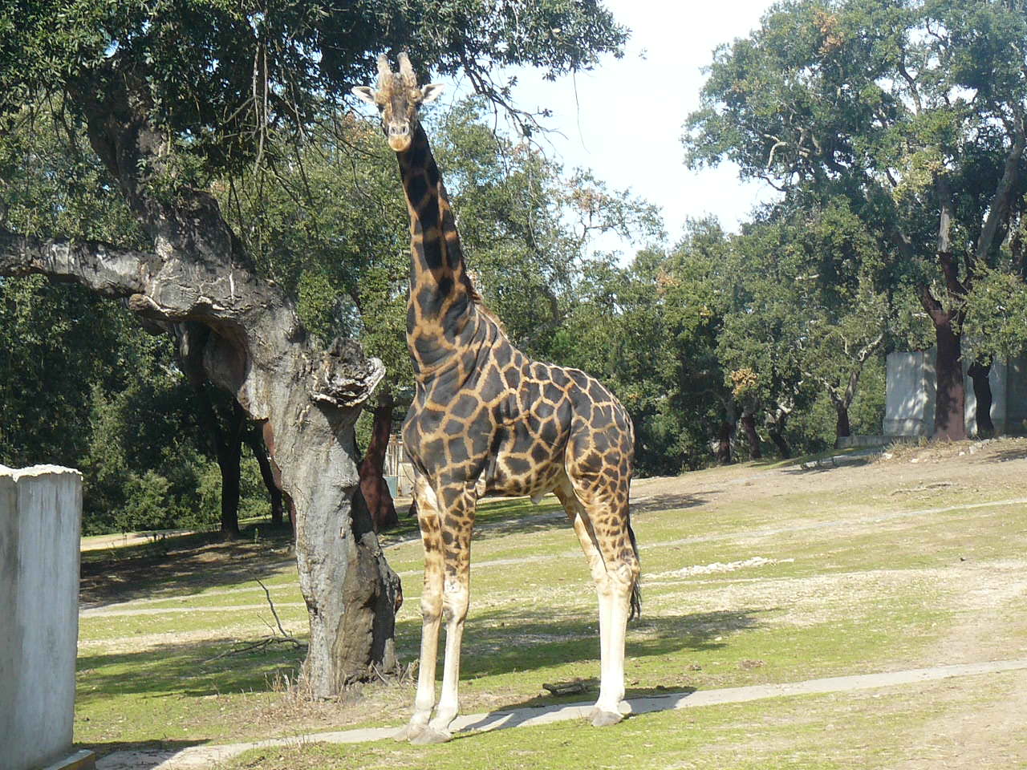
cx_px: 514
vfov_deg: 16.6
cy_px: 385
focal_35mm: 89
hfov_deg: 22.0
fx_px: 2640
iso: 100
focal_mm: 9.8
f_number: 5
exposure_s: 1/200
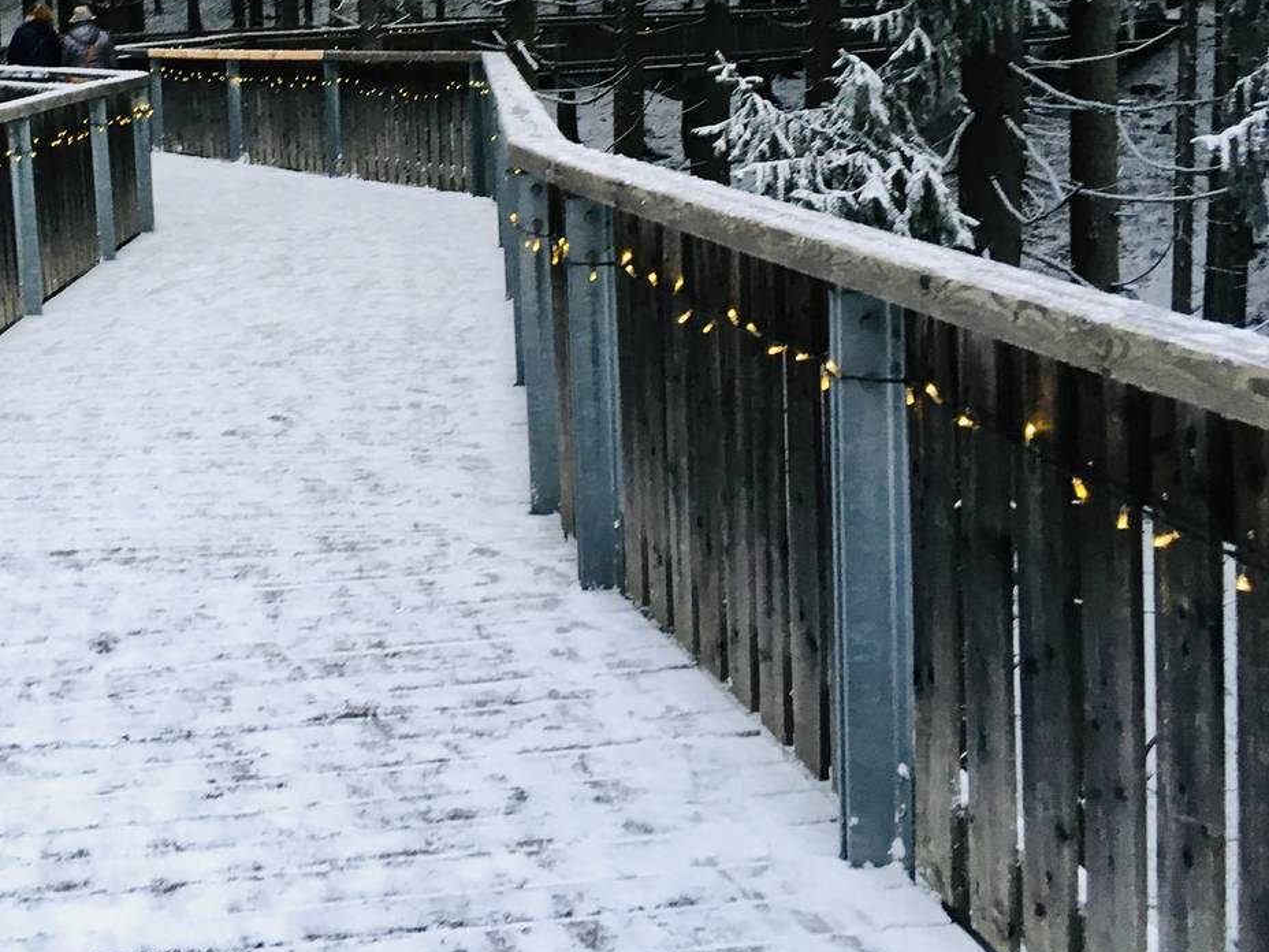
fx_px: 1833
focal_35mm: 50
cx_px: 241
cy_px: 146
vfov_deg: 28.3
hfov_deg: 36.8
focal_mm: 4.15
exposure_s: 1/33
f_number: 2.2
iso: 50
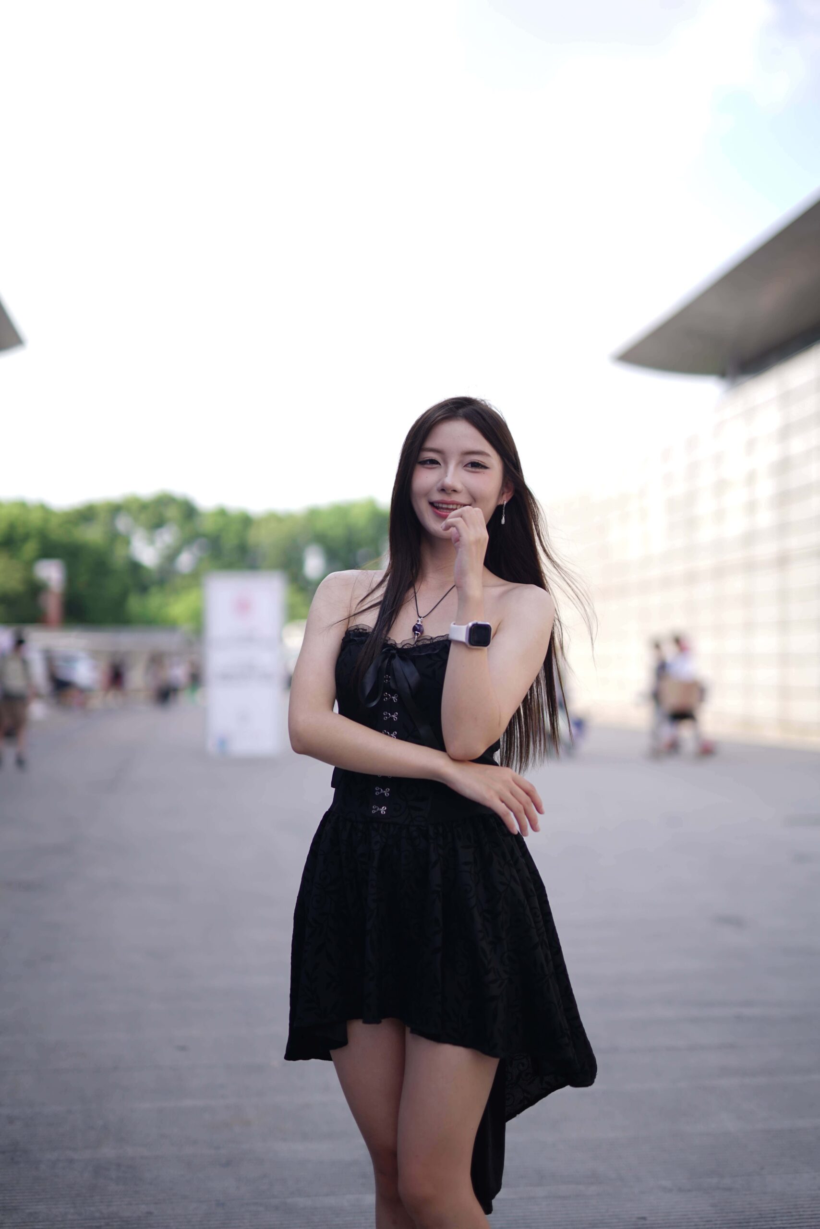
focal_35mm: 50
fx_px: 1707
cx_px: 410
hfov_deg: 27.0
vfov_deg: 39.6
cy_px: 614
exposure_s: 1/1600
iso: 80
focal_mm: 50
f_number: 1.4
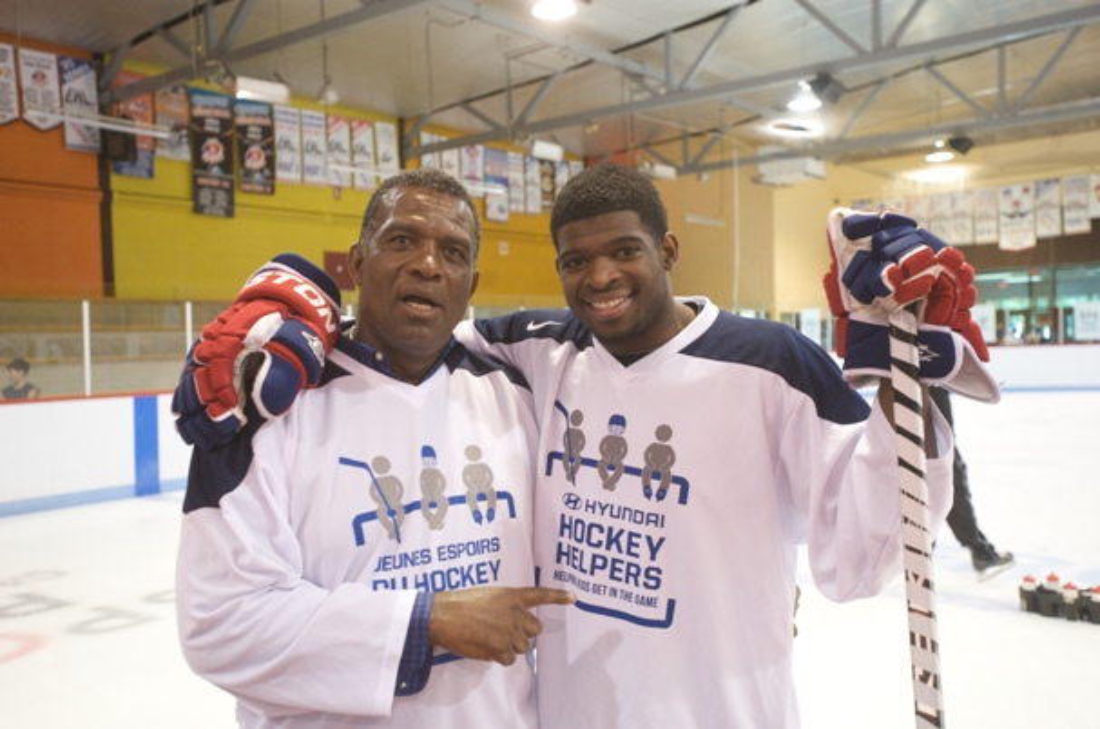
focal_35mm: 35
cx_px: 550
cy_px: 364
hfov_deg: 54.5
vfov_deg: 37.7
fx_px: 1067
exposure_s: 1/500
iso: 3200
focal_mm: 35
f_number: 3.5
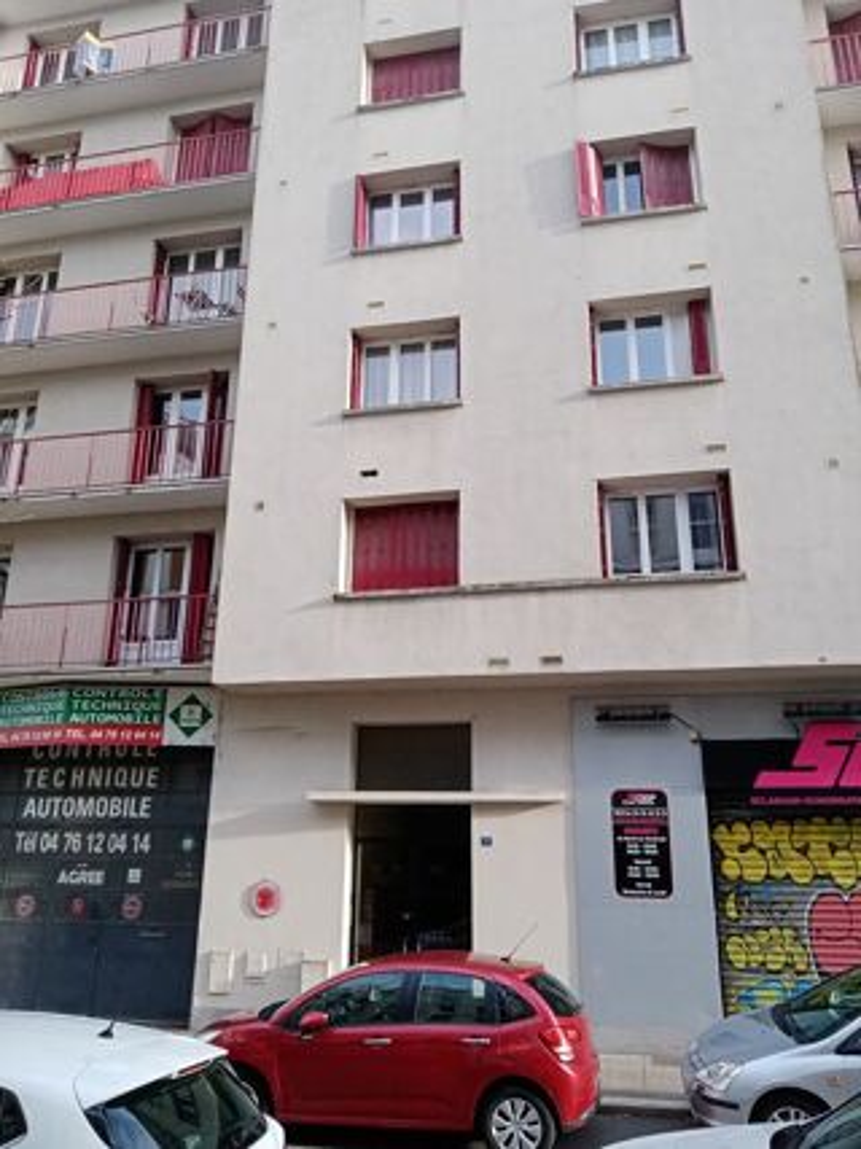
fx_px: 863
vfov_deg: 67.3
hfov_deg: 53.0
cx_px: 430
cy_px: 574
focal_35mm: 26
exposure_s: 1/314
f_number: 1.8
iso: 103
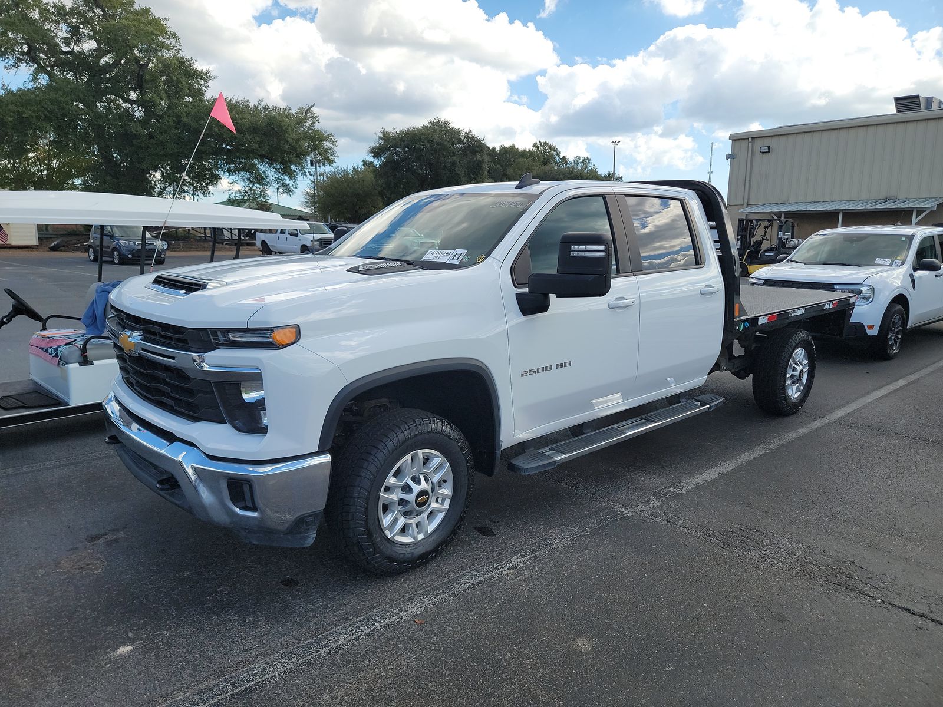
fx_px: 654
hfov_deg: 71.6
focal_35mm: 24
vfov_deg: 56.8
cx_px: 472
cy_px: 354
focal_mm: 6.7
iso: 50
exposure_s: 1/508
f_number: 1.8
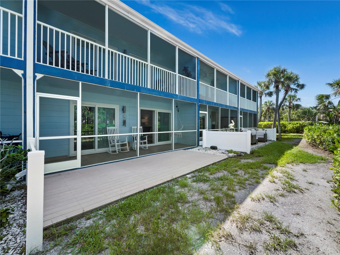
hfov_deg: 102.1
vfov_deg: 85.7
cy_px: 128
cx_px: 170
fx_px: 138
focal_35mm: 14
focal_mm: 7
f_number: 11
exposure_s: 1/80
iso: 400
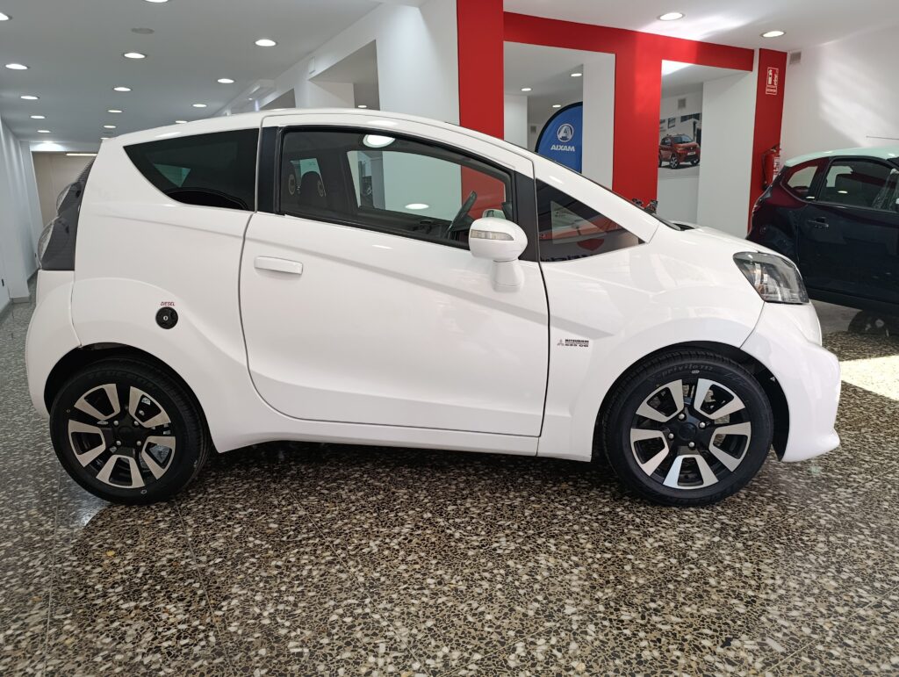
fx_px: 598
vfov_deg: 59.0
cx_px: 450
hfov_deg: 73.8
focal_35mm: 23
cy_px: 338
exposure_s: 1/100
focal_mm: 6.11
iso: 188
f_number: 1.65
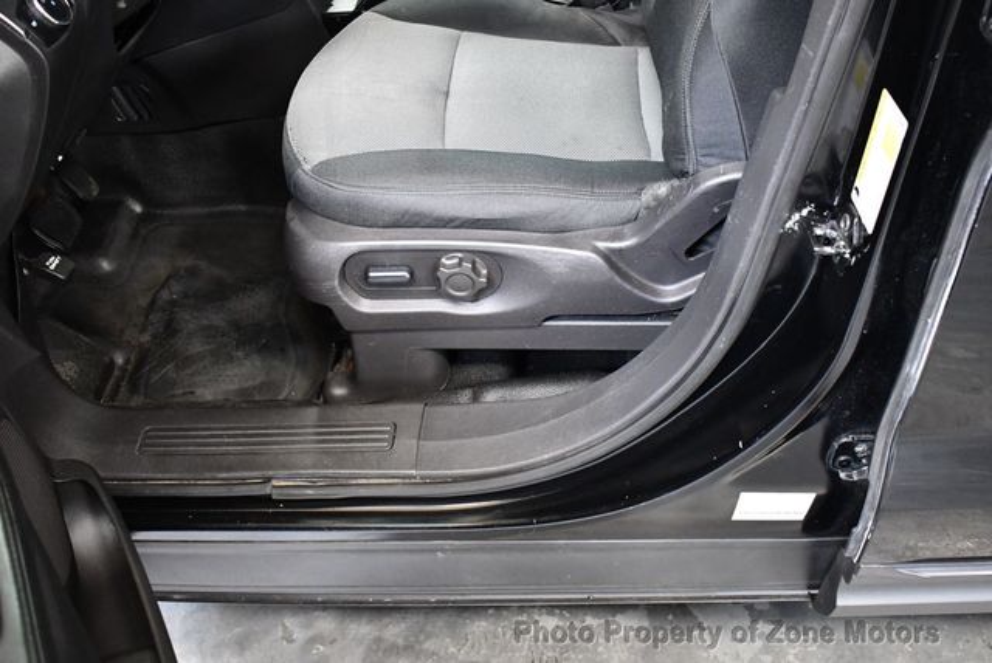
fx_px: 993
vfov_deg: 36.9
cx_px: 496
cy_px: 332
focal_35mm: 36
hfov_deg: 53.1
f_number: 3.5
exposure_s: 1/60
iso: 3600
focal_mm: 18
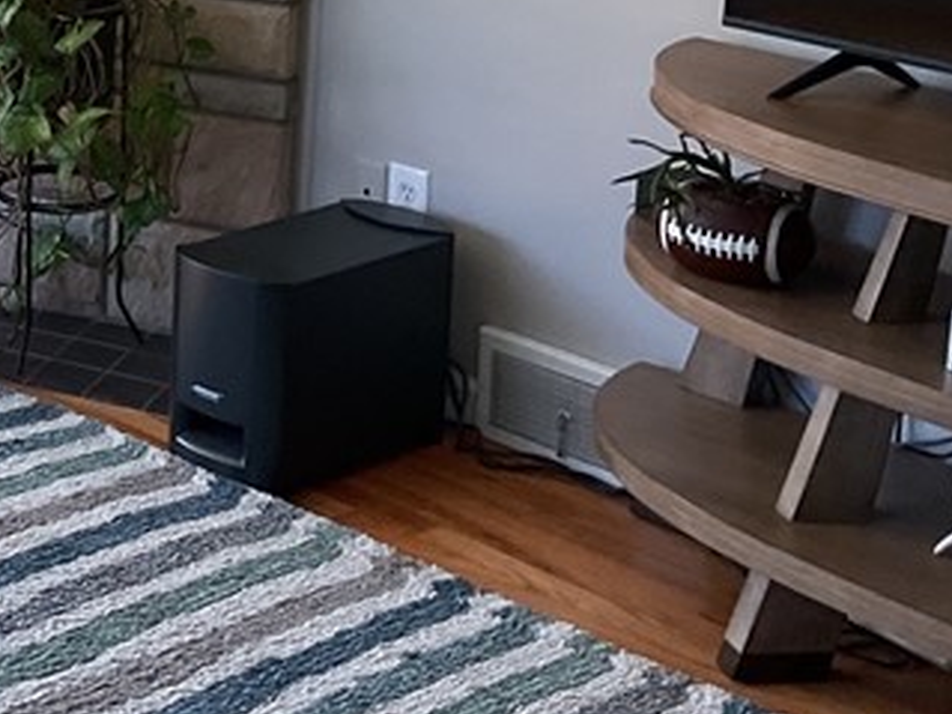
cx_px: -328
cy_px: -57
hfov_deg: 19.3
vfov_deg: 15.5
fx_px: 2557
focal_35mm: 93
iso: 50
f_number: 1.8
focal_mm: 3
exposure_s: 1/120
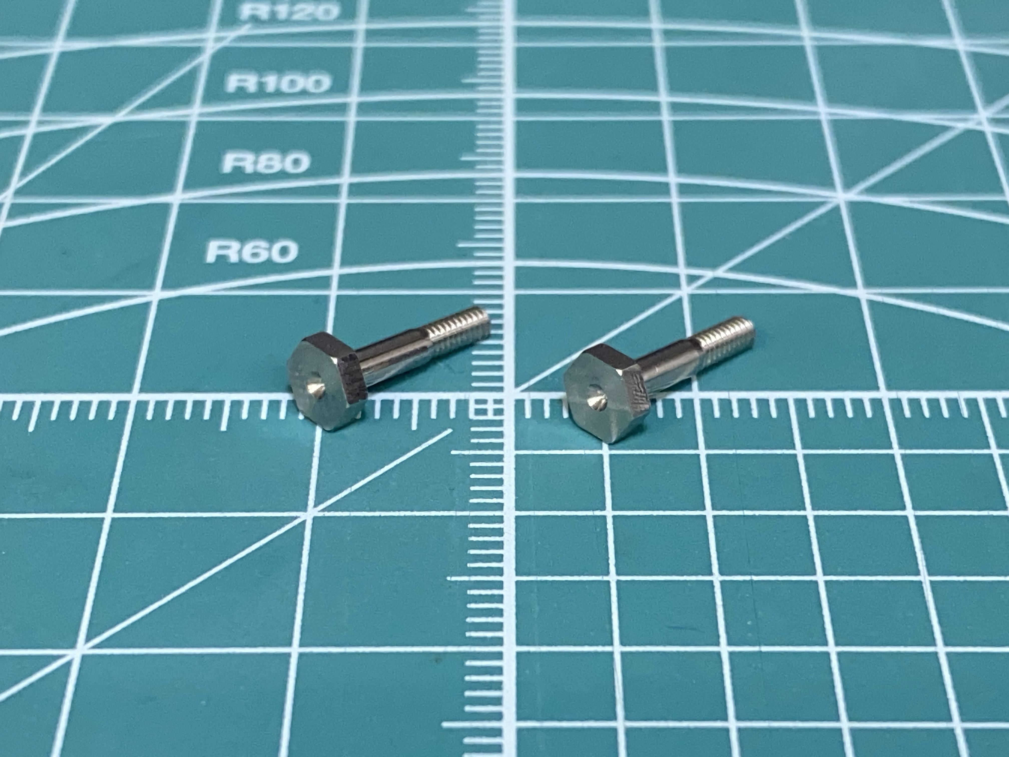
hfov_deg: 25.0
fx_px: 2274
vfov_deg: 18.9
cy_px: 378
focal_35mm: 78
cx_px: 504
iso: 125
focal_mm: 4.25
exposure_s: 1/77
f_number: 1.8
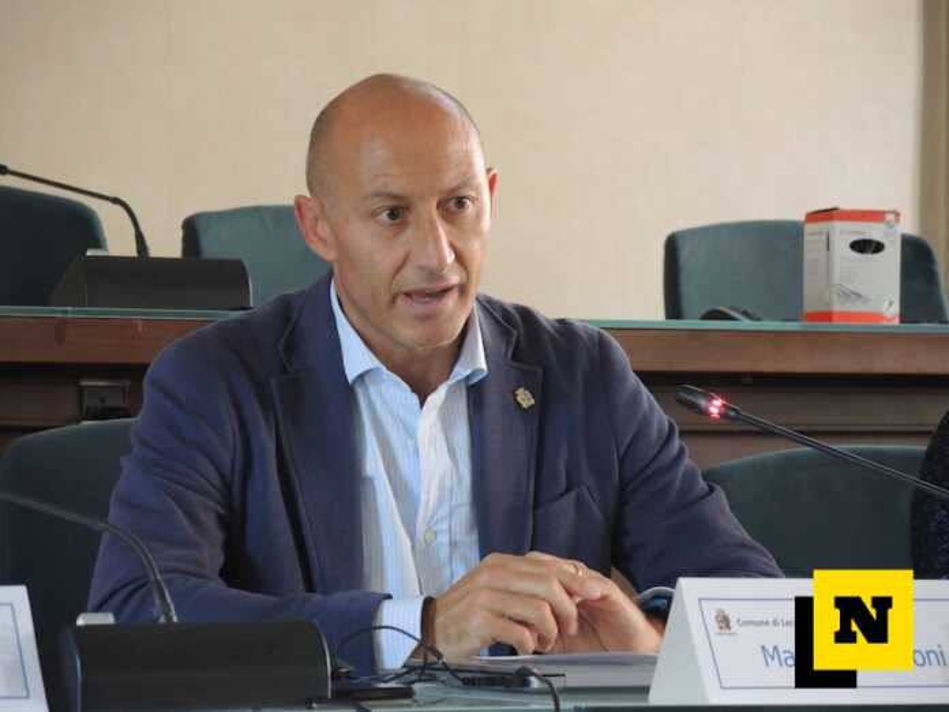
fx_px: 5483
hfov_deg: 9.9
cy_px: 356
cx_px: 474
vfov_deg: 7.4
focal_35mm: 200
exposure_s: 1/15
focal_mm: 42.8
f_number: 4
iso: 560
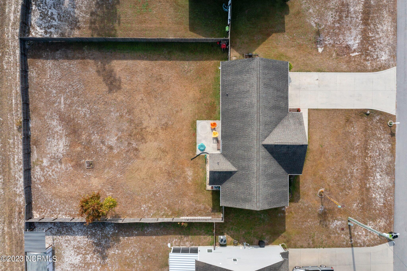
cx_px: 204
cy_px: 136
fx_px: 316
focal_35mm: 28
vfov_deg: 46.4
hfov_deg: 65.5
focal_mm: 10.26
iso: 100
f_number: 6.3
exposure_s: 1/240
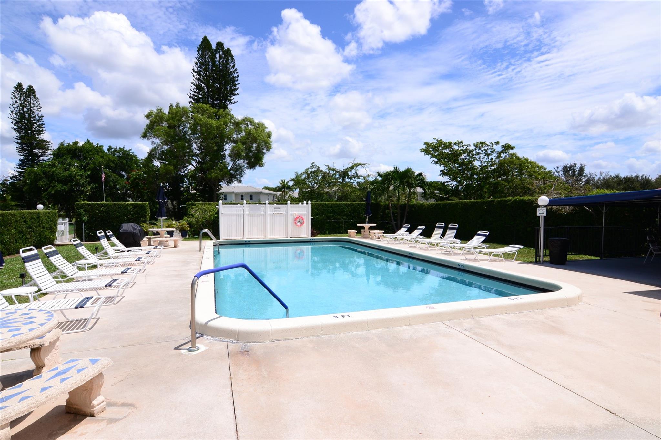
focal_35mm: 20
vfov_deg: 63.2
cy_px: 220
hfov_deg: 85.4
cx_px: 330
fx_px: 358
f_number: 14
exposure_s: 1/320
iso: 220
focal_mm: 13
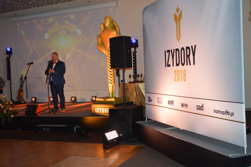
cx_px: 126
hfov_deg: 46.4
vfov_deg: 31.8
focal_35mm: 42
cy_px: 84
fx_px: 293
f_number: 4
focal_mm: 28
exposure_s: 1/100
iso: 400
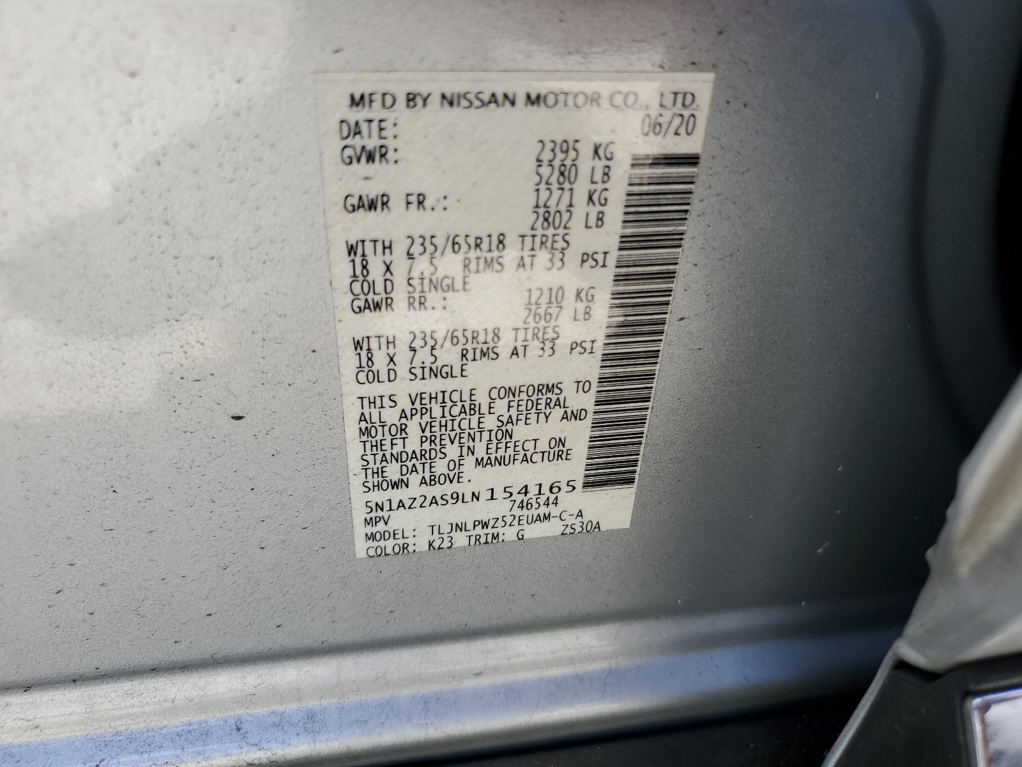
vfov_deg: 53.1
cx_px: 511
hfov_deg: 67.3
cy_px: 384
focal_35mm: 26
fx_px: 768
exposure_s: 1/455
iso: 50
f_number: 1.5
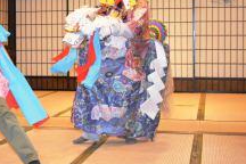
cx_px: 43
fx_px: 553
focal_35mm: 81
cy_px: 34
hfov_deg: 24.6
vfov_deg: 16.7
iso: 6400
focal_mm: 26
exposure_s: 1/250
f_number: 4
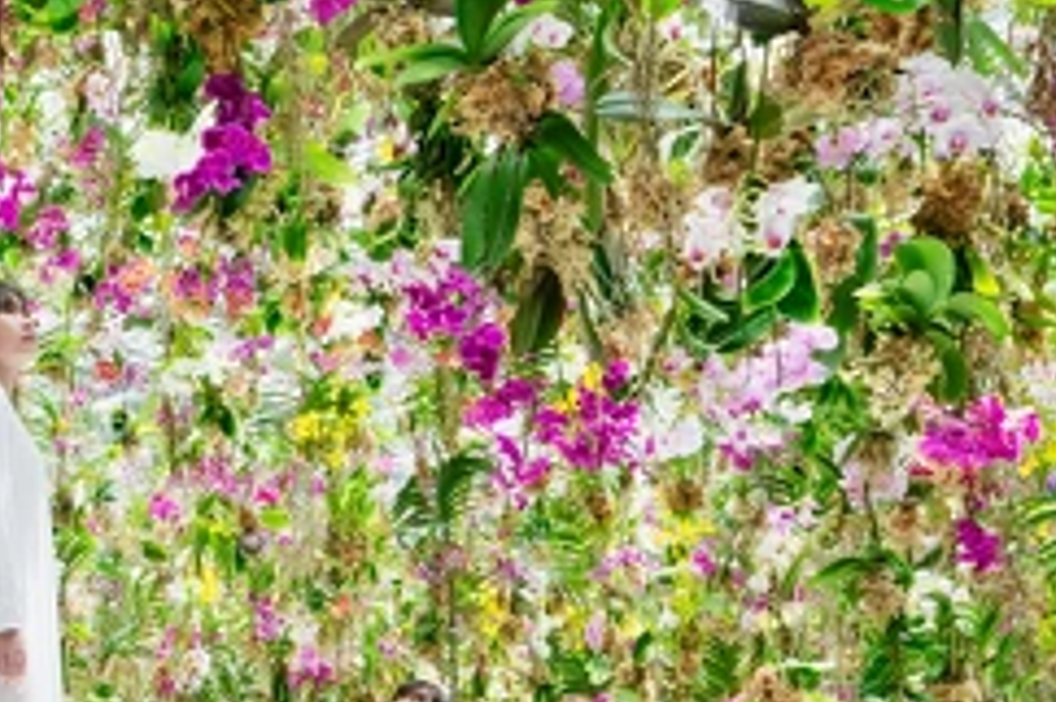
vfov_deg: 24.8
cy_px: 626
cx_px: 70
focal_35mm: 53
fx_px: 1554
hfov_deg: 35.0
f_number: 16
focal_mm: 16
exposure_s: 1/60
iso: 1250
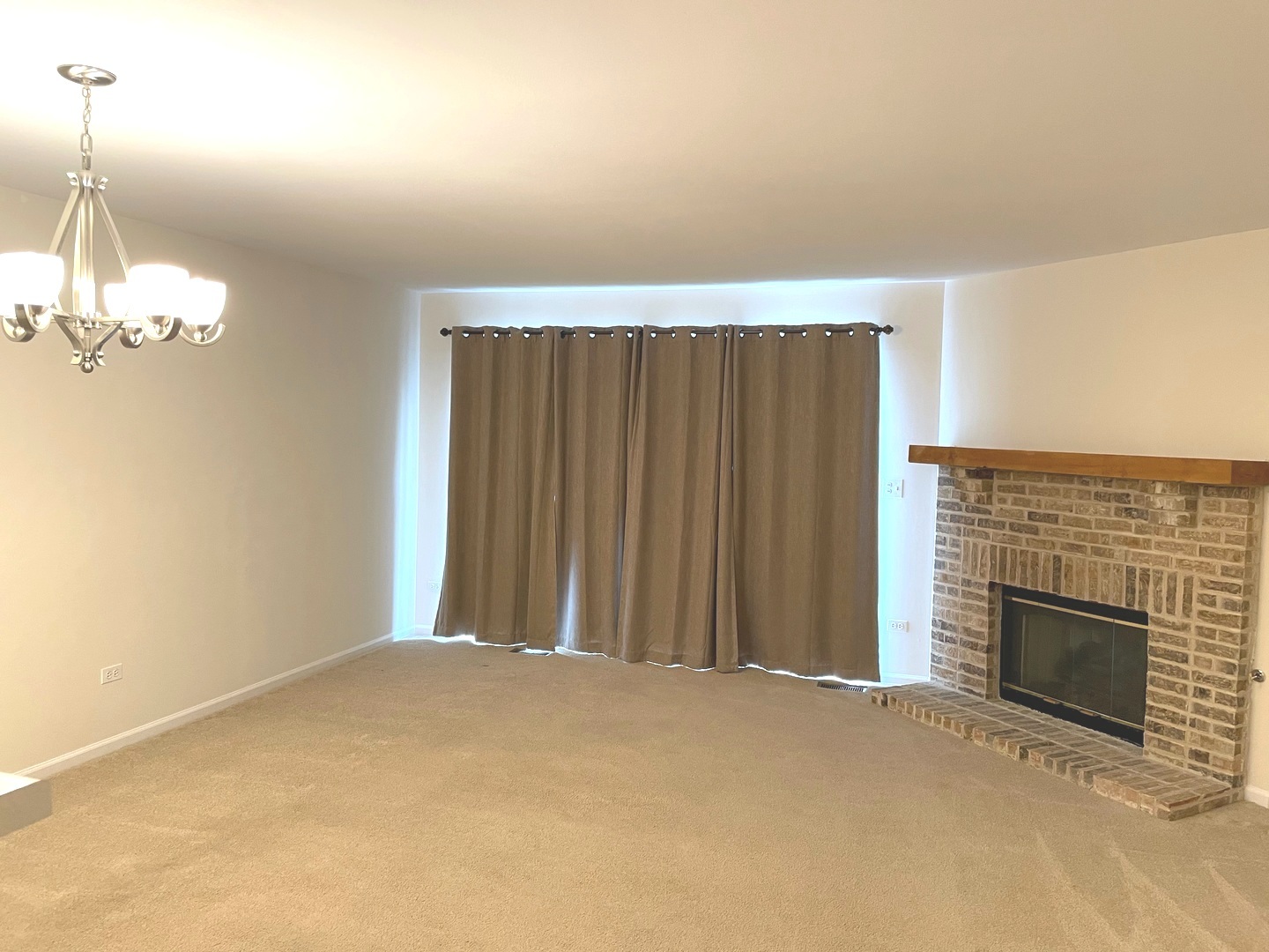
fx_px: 953
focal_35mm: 26
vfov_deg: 53.1
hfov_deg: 67.3
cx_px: 634
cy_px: 476
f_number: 1.6
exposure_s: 1/60
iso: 160
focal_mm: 4.2
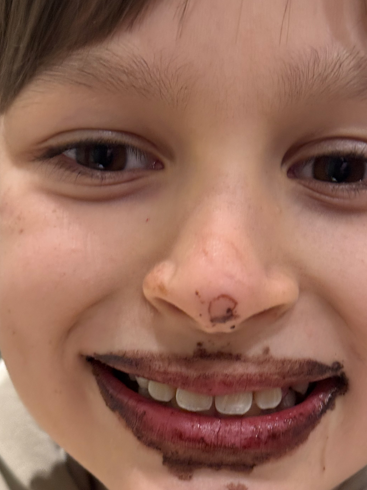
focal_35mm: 70
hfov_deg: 21.0
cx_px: 206
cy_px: 349
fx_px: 989
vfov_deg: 27.5
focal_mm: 6.76
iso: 400
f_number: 1.78
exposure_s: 1/33
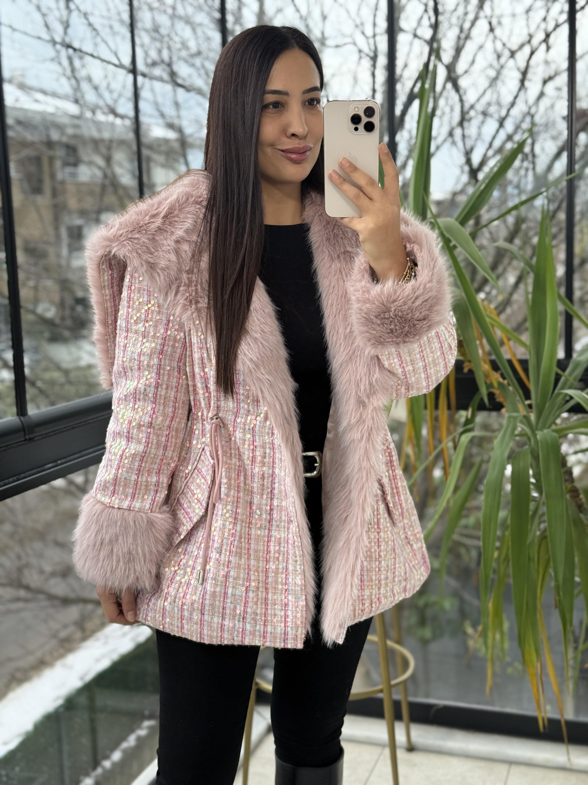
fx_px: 1087
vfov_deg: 39.7
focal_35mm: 48
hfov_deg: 30.3
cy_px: 392
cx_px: 294
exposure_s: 1/179
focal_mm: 6.76
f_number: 1.78
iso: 100
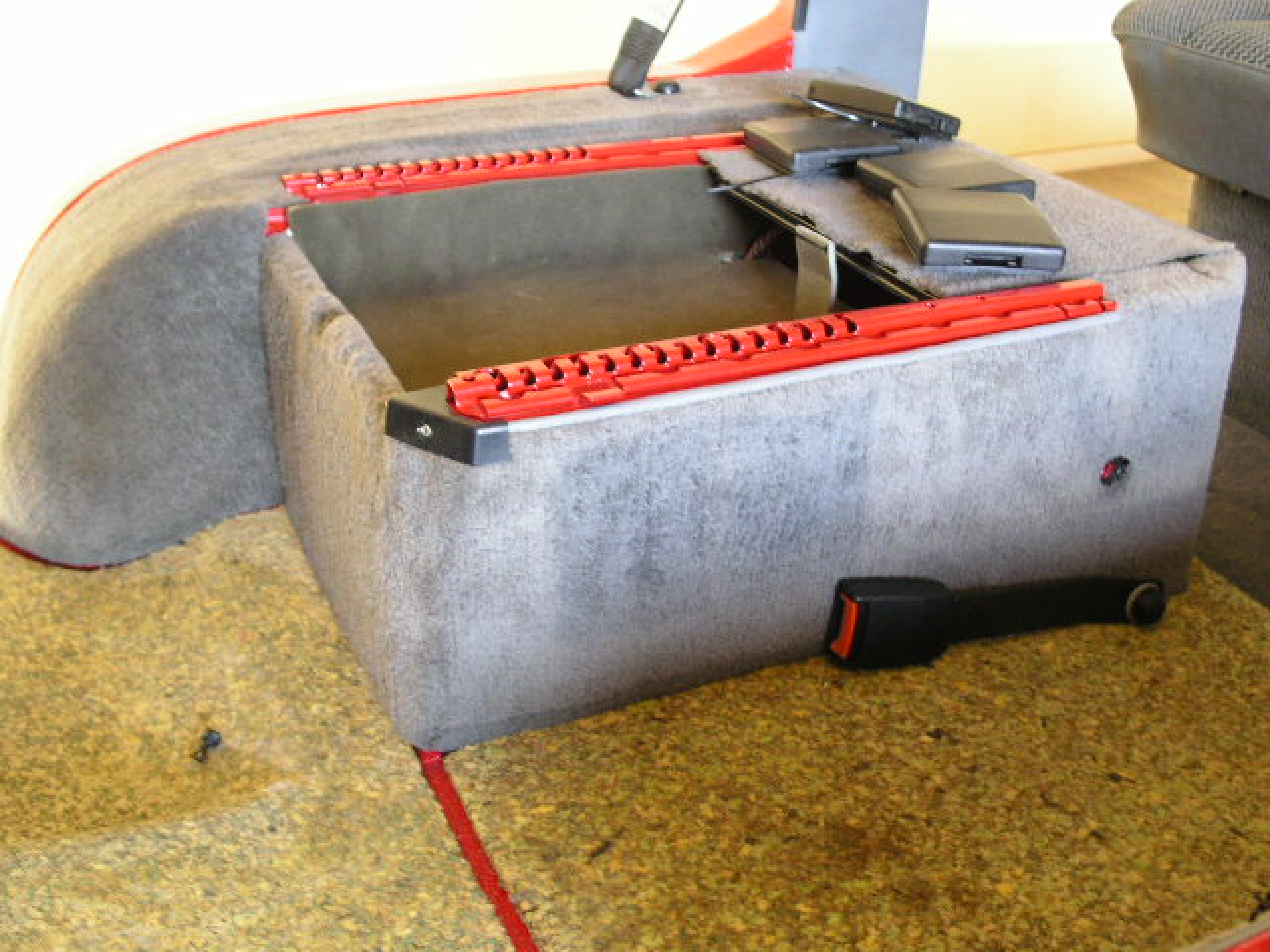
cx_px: 635
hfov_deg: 49.0
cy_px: 476
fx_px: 1394
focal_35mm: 38
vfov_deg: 37.7
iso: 200
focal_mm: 7.8
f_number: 2.8
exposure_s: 1/10
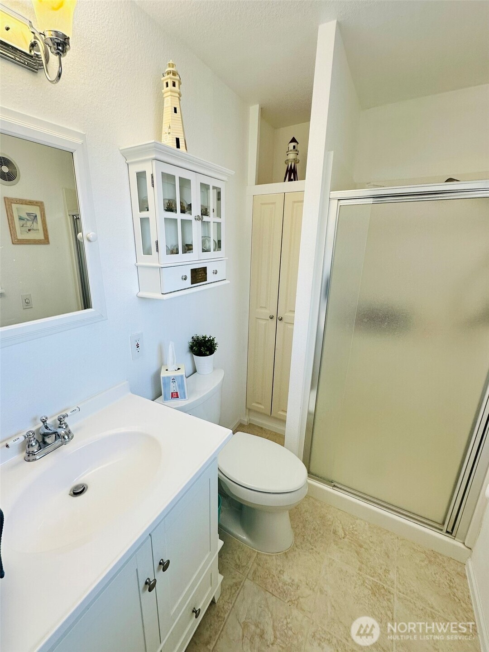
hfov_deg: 85.7
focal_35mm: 14
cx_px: 244
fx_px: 264
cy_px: 326
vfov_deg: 102.1
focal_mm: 2.22
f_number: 2.2
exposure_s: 1/120
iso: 64
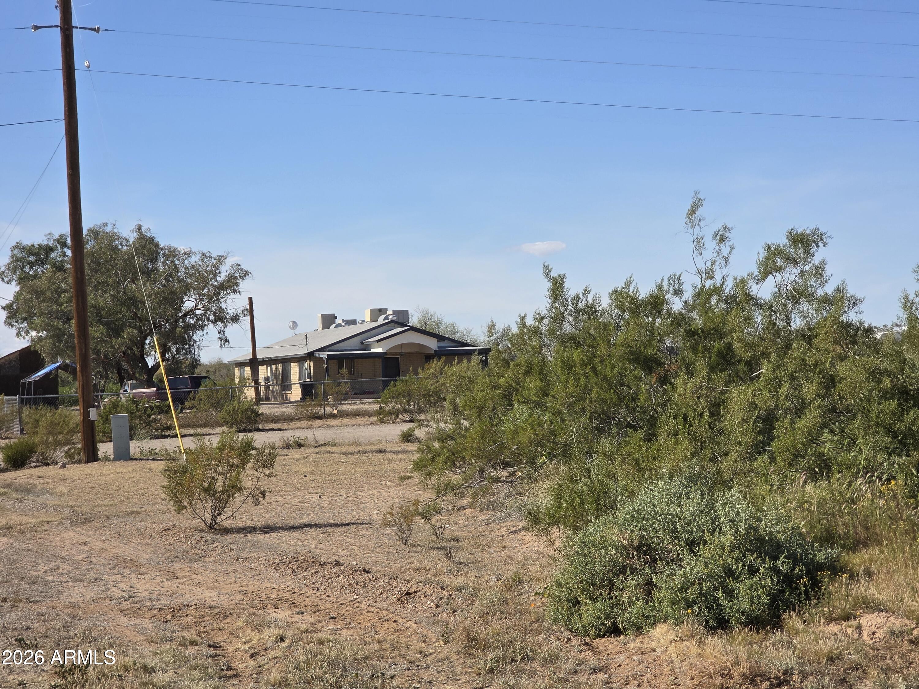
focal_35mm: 69
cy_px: 344
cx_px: 460
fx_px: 1832
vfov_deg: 21.3
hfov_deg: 28.2
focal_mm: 7.9
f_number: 2.4
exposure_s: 1/2752
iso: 50
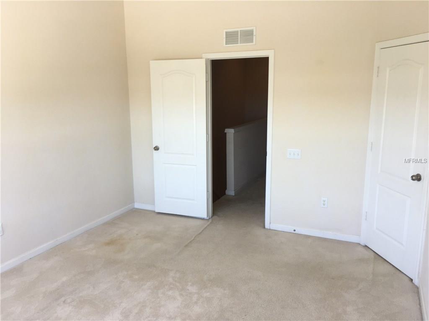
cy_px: 160
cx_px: 214
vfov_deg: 48.2
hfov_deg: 61.7
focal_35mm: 29
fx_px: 359
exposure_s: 1/60
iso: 25
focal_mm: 4.15
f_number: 2.2
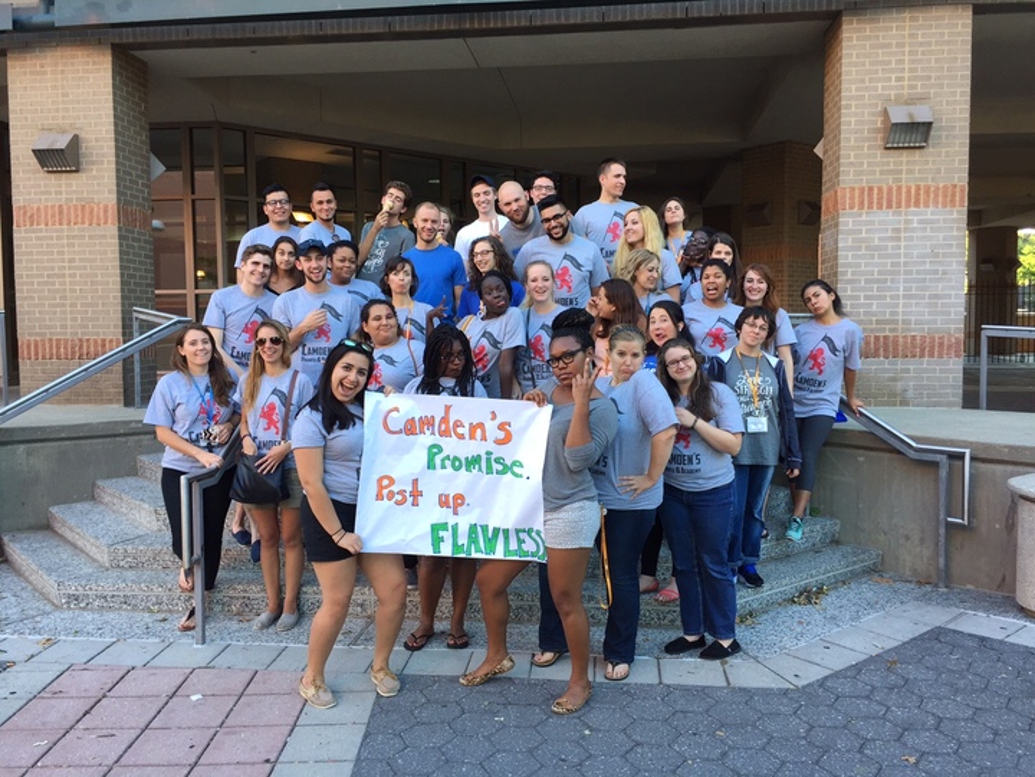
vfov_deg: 48.2
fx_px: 867
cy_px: 388
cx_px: 518
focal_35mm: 29
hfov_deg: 61.7
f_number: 2.2
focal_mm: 4.15
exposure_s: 1/120
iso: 40
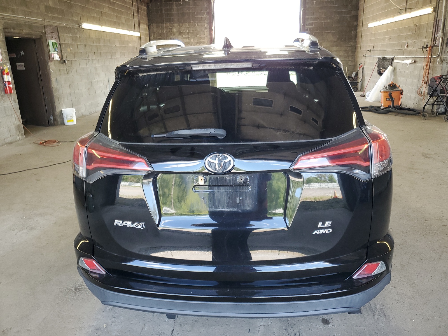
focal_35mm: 26
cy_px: 168
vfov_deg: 53.1
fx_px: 336
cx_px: 224
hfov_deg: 67.3
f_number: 1.5
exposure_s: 1/120
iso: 83
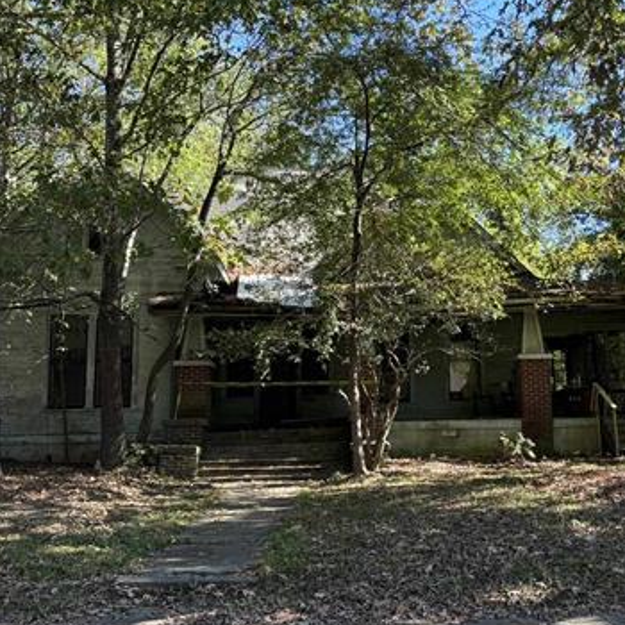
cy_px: 320
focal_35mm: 42
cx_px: 396
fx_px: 858
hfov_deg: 39.7
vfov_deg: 40.0
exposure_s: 1/247
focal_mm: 5.96
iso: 40
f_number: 1.6
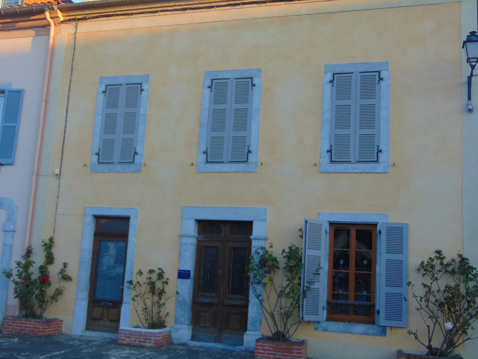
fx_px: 580
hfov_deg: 44.8
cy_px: 180
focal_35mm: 42
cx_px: 239
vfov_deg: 34.3
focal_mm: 7.6
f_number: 3.3
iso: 80
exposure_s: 1/125
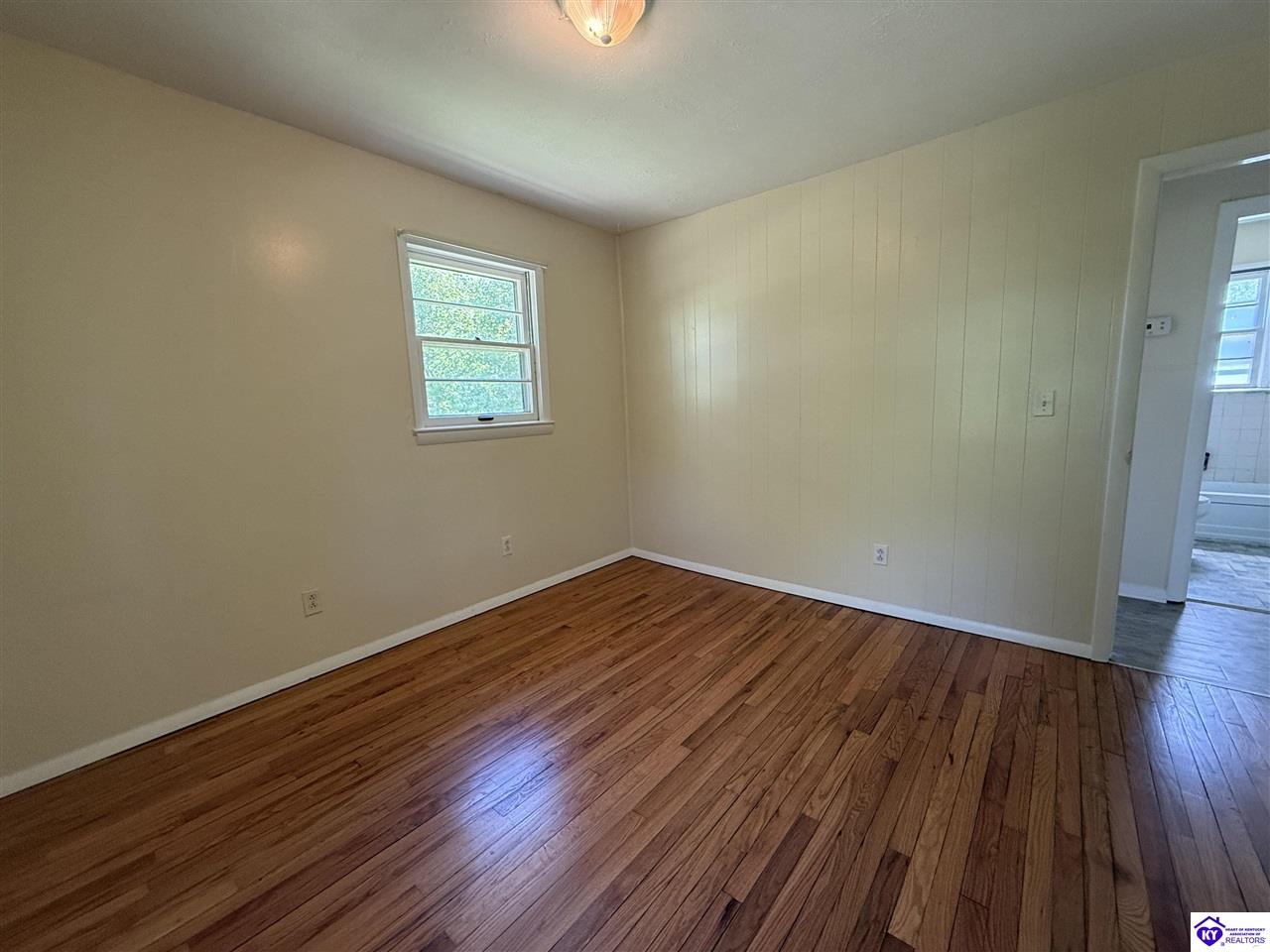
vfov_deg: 85.7
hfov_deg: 102.1
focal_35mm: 14
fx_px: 514
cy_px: 476
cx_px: 635
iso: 320
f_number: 2.2
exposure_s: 1/99
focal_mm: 2.22
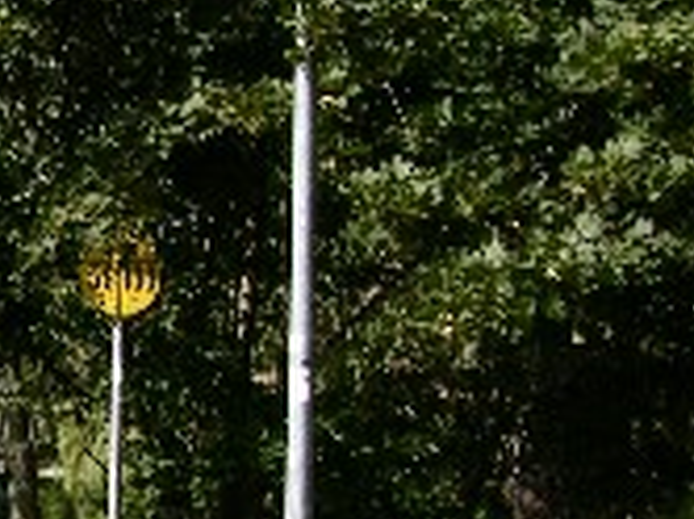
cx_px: -456
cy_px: 391
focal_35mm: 131
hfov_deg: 13.8
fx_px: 2623
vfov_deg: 11.3
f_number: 8
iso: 50
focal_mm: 8.9
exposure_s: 1/102
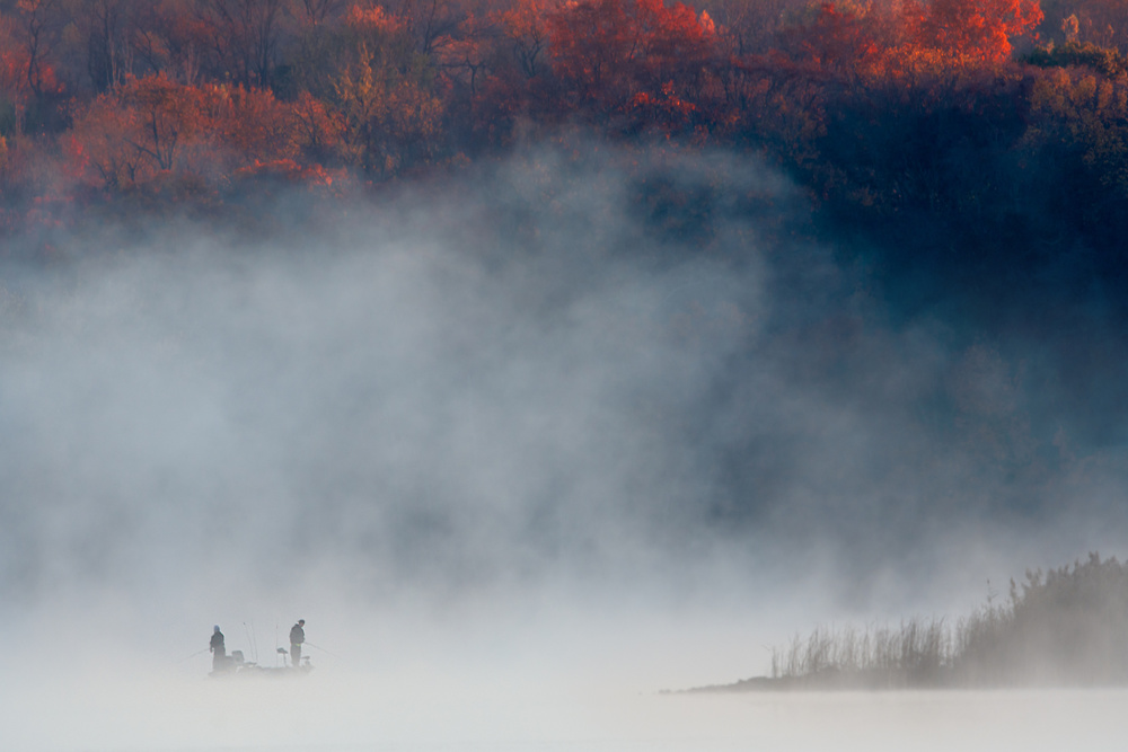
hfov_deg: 2.0
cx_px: 564
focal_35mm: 1050
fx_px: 32902
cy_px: 376
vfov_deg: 1.3
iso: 140
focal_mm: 700
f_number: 8
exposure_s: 1/125
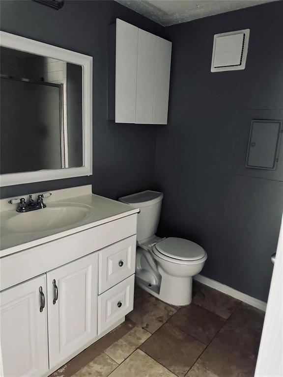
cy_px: 188
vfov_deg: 71.6
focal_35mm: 24
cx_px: 142
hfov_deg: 56.8
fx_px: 262
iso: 1000
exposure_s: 1/31
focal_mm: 6.86
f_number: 1.78
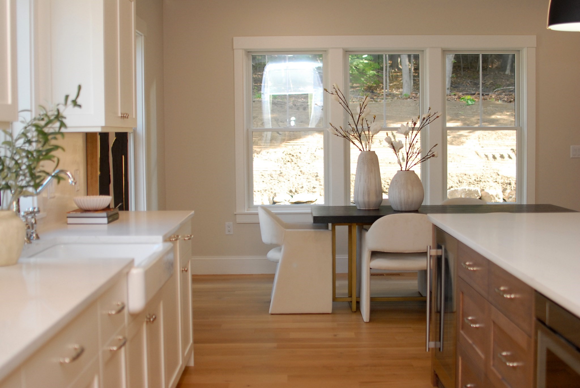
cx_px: 290
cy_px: 194
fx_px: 847
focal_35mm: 52
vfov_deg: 25.8
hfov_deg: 37.8
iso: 400
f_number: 2.5
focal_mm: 35
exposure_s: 1/400
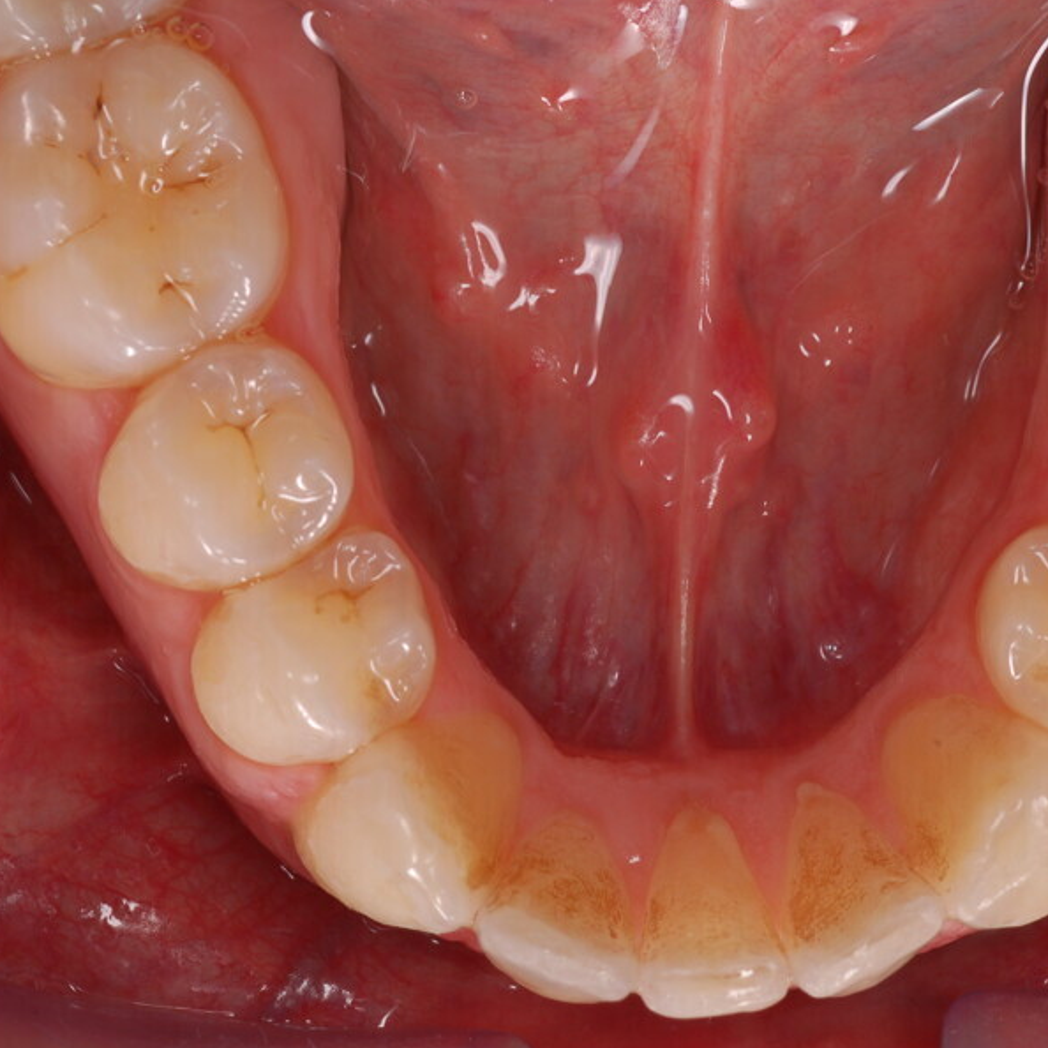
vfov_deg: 15.0
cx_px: 715
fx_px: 3973
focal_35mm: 116
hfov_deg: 15.0
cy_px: 522
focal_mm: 60
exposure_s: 1/125
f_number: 25
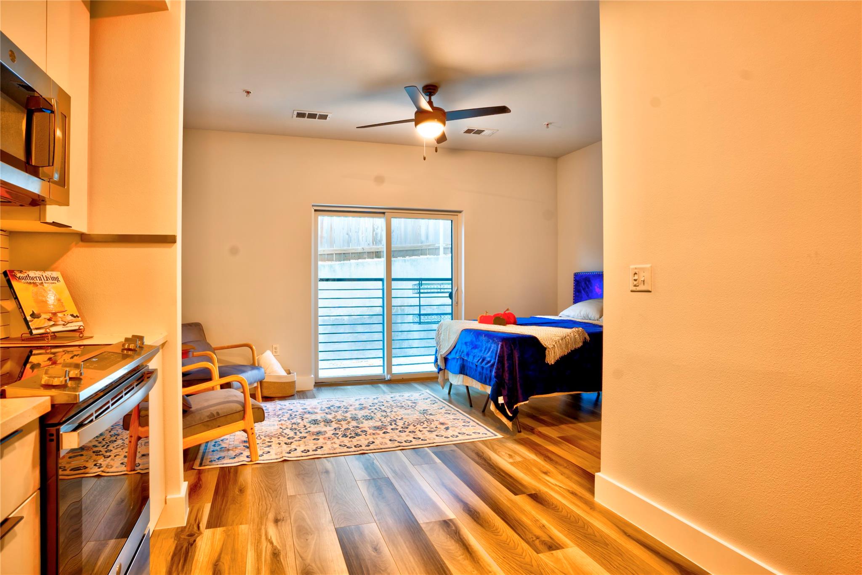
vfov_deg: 70.5
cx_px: 431
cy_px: 288
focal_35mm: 17
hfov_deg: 93.3
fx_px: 407
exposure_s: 1/3.33
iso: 200
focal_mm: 17
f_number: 7.1
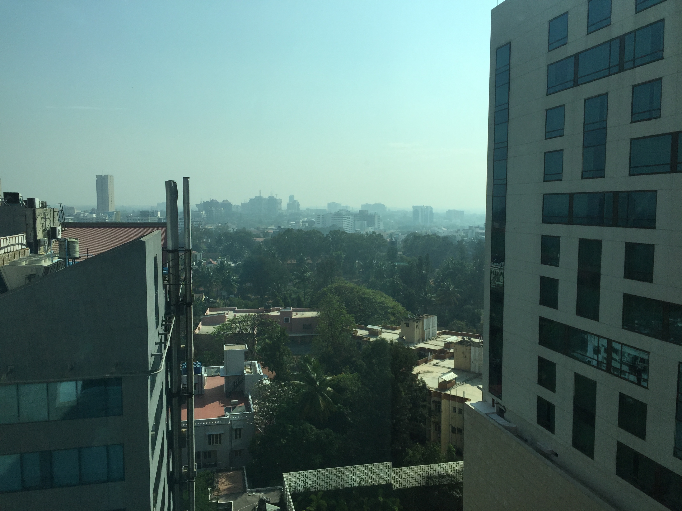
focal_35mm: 29
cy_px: 256
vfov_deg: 48.2
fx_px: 571
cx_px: 341
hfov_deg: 61.7
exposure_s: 1/2083
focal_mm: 4.15
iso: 32
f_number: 2.2
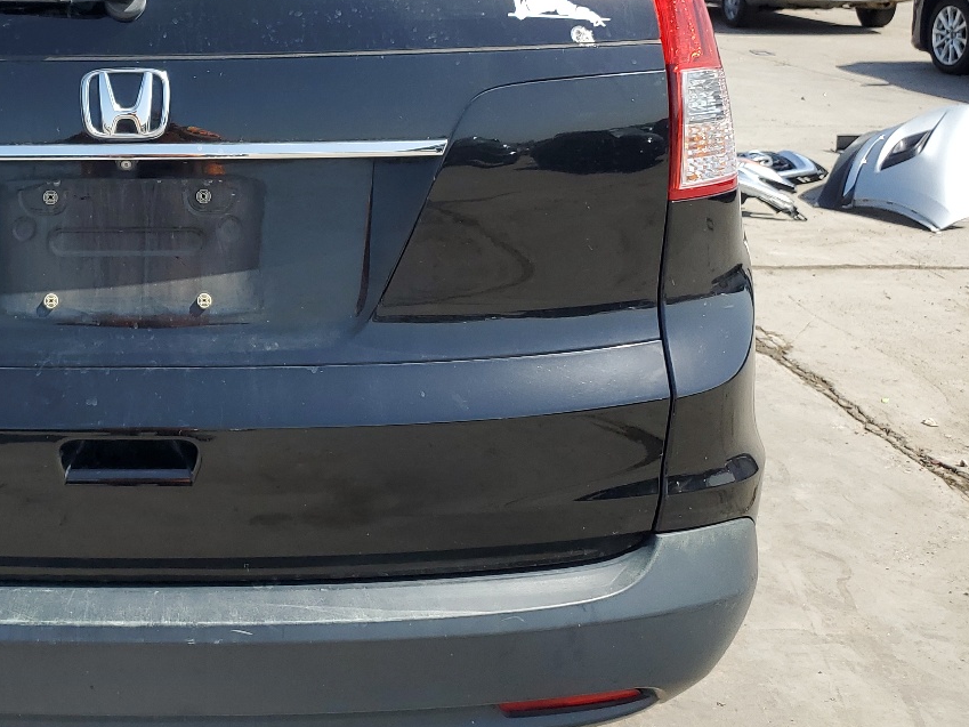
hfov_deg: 36.9
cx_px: 135
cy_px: 211
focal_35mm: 49
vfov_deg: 29.4
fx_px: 1372
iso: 50
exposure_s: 1/1667
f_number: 1.5
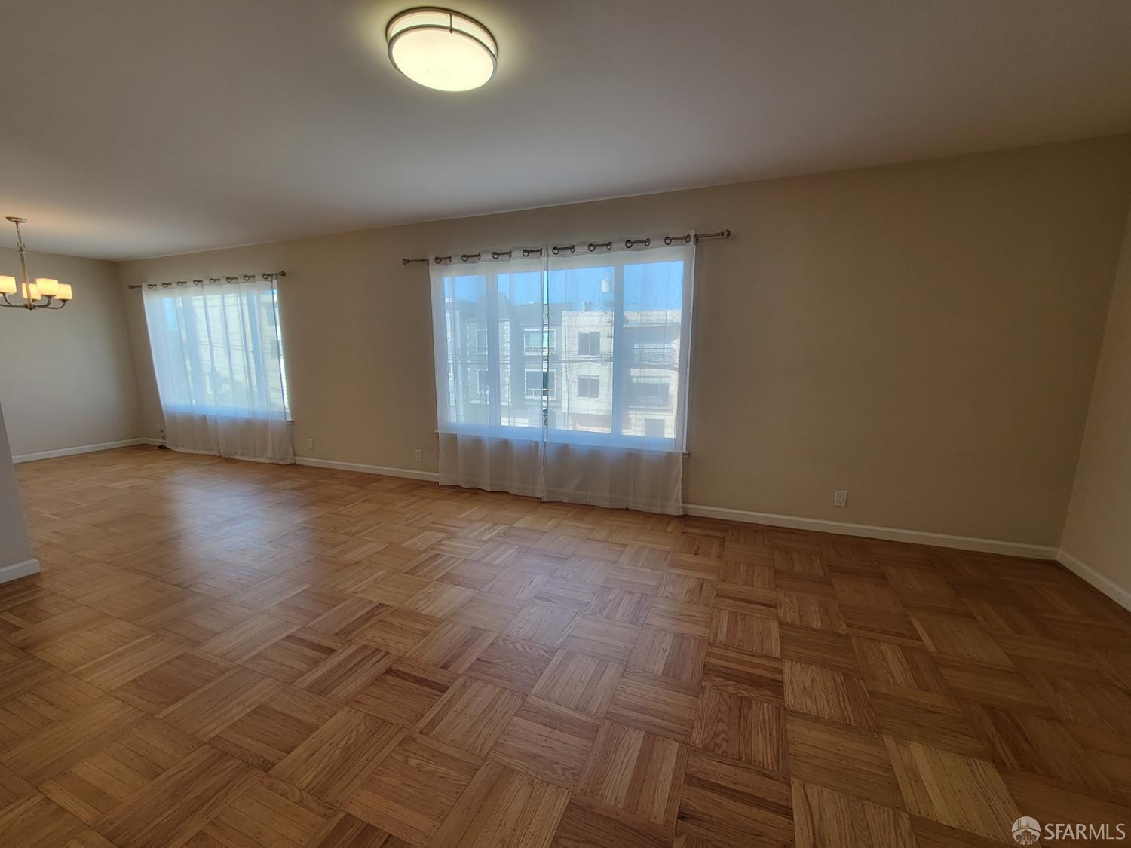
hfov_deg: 106.2
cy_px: 424
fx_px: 425
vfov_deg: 89.9
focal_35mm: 13
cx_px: 566
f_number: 2.2
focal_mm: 2.2
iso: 64
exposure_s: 1/120
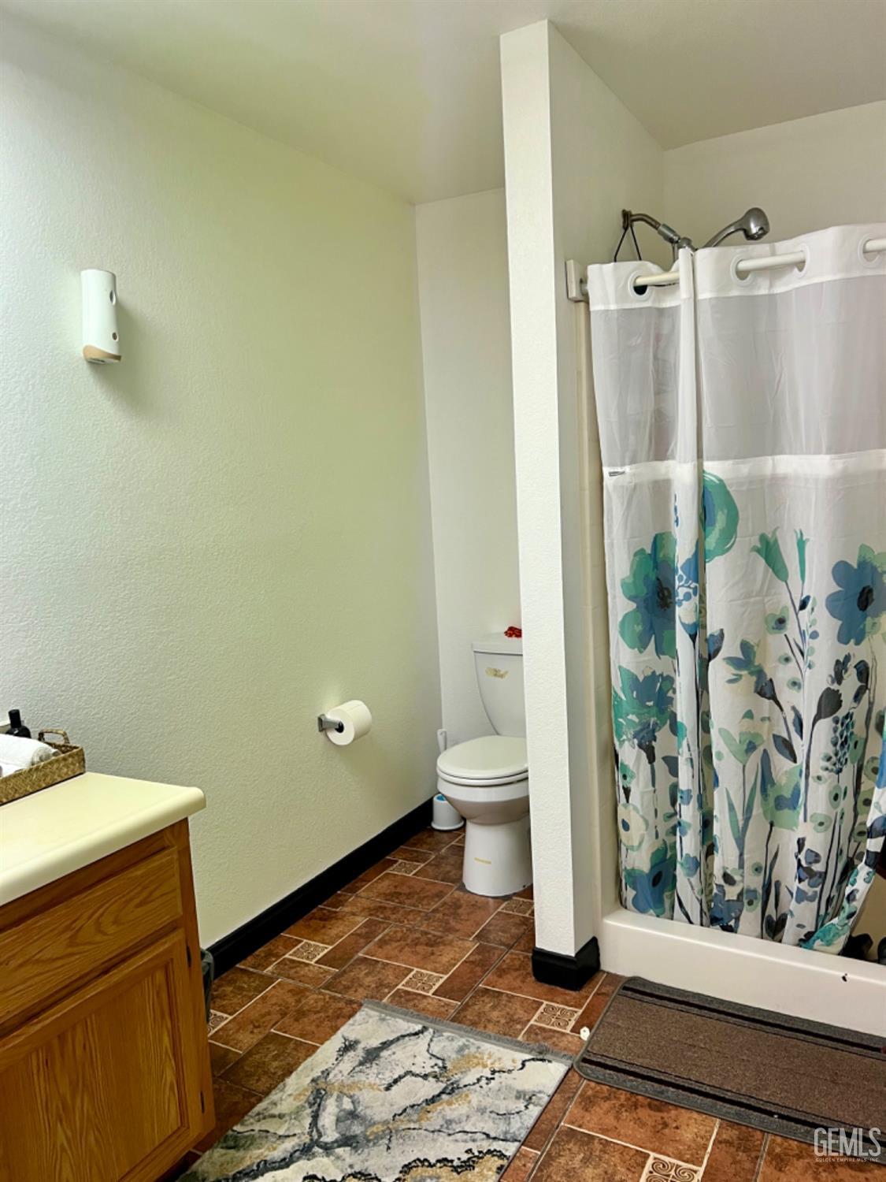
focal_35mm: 26
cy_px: 591
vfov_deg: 67.3
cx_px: 443
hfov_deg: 53.1
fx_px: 887
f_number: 1.5
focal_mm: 5.7
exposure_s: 1/60
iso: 80
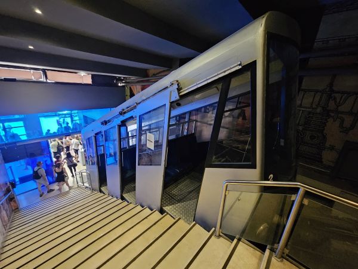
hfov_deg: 106.2
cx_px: 179
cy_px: 134
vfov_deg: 89.9
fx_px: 134
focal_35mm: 13
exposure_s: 1/25
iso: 1250
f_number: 2.2
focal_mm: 2.2
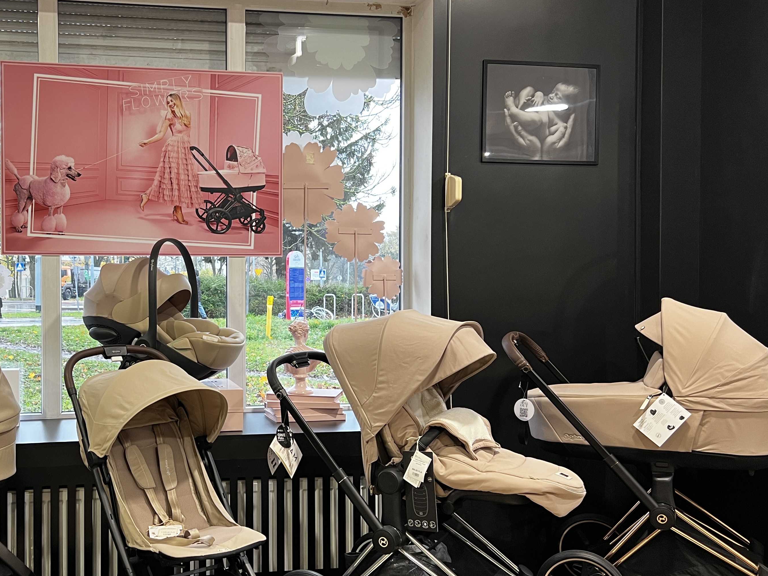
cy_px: 297
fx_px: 865
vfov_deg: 36.8
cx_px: 227
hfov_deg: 46.7
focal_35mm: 39
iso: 80
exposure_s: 1/50
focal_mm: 5.7
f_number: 1.5
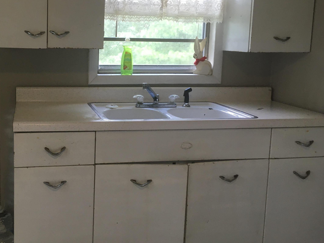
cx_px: 97
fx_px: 393
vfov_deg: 34.2
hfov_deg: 43.9
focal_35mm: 42
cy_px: 97
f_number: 2.2
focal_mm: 4.15
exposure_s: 1/30
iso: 40
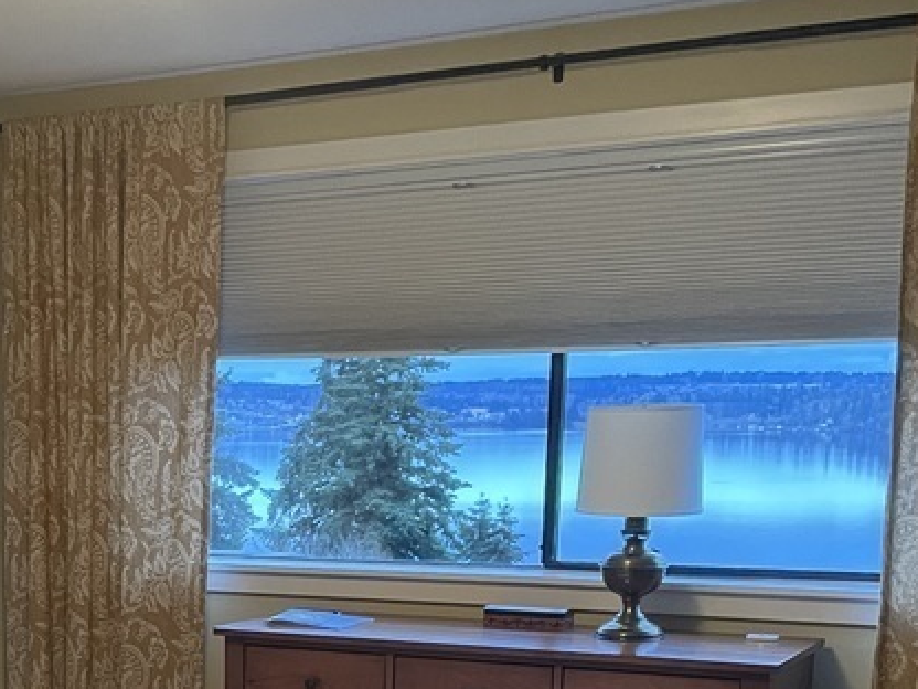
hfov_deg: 29.2
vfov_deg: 21.5
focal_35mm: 64
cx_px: 119
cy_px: 802
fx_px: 1697
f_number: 1.6
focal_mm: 4.2
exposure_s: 1/60
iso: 500
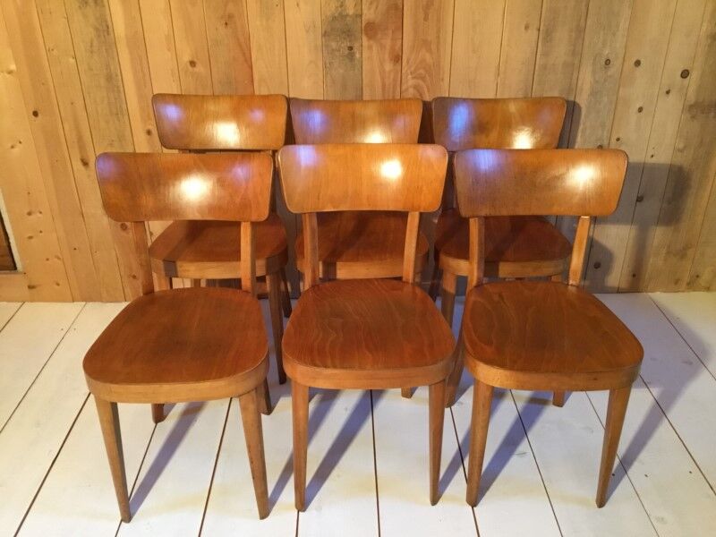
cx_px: 358
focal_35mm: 31
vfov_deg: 45.4
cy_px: 268
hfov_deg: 58.4
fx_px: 641
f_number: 2.4
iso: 250
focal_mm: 3.3
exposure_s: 1/33
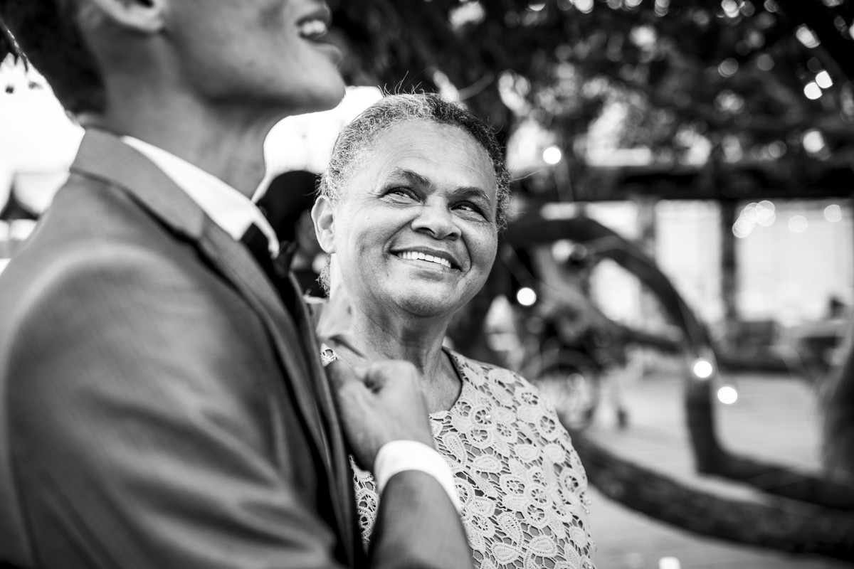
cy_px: 284
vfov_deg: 19.5
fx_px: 1660
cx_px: 427
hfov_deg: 28.8
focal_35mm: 70
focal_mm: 70
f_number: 4
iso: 200
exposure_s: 1/125
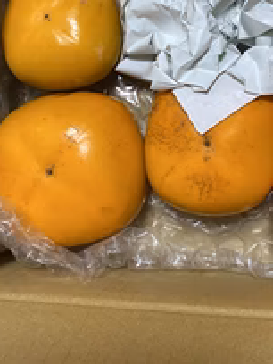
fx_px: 536
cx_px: 198
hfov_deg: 28.2
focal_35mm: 51
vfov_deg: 35.7
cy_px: 50
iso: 160
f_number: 1.8
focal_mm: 4.25
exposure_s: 1/60
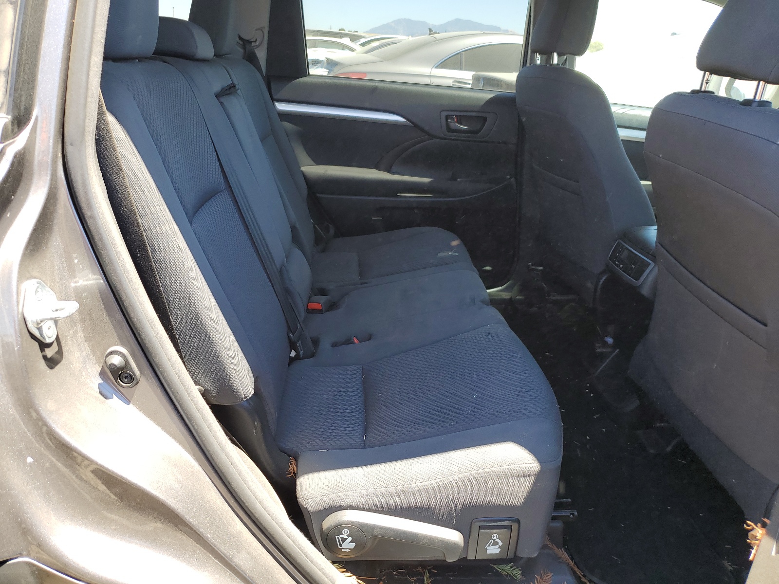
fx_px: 585
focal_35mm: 26
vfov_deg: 53.1
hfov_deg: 67.3
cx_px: 390
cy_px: 292
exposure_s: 1/294
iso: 50
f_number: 1.5
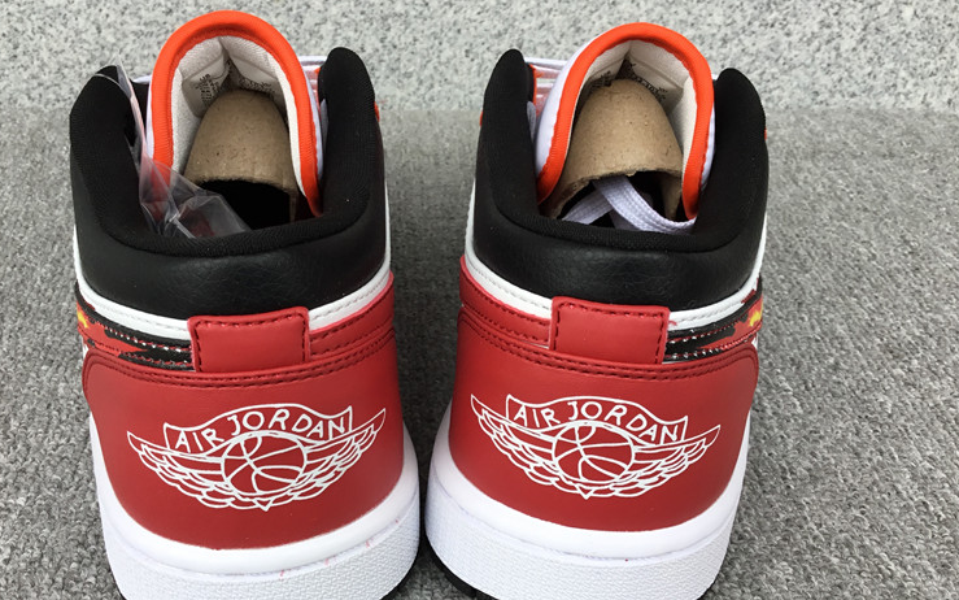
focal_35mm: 40
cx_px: 440
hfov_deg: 49.2
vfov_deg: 32.0
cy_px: 321
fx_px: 1046
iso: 25
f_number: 2.4
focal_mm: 3.3
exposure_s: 1/167
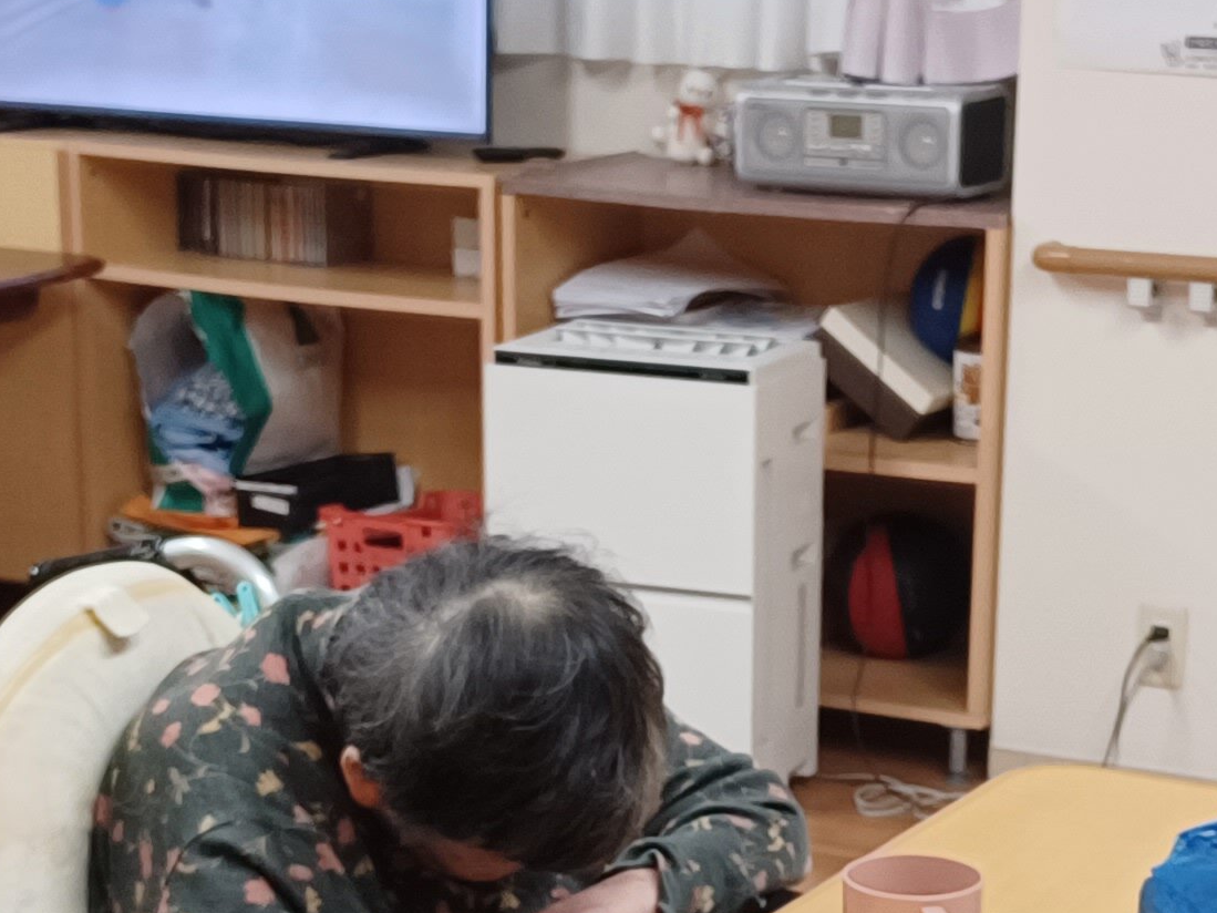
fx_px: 3199
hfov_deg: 21.5
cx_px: 715
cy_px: 868
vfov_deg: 16.0
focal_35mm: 91
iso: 400
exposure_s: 1/60
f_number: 1.8
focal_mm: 4.6
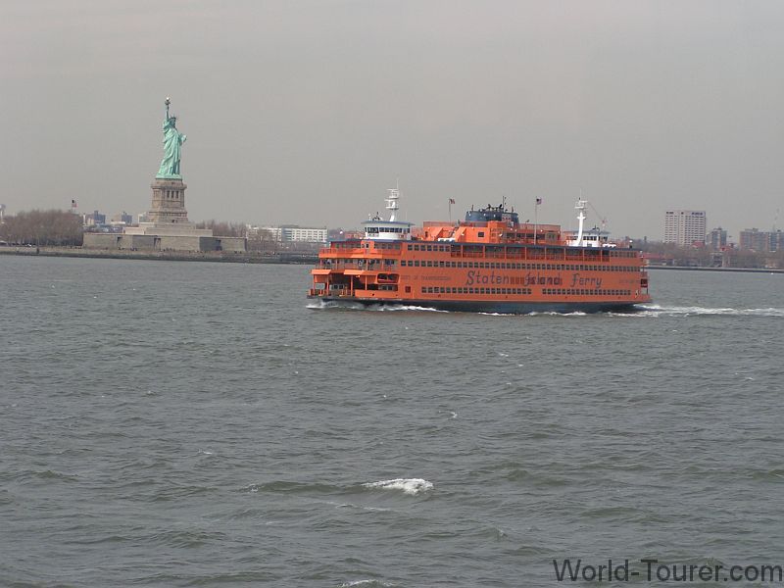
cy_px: 294
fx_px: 2582
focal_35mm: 114
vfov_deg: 13.0
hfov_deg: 17.3
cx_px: 392
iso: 50
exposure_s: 1/1000
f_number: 3.5
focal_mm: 17.4
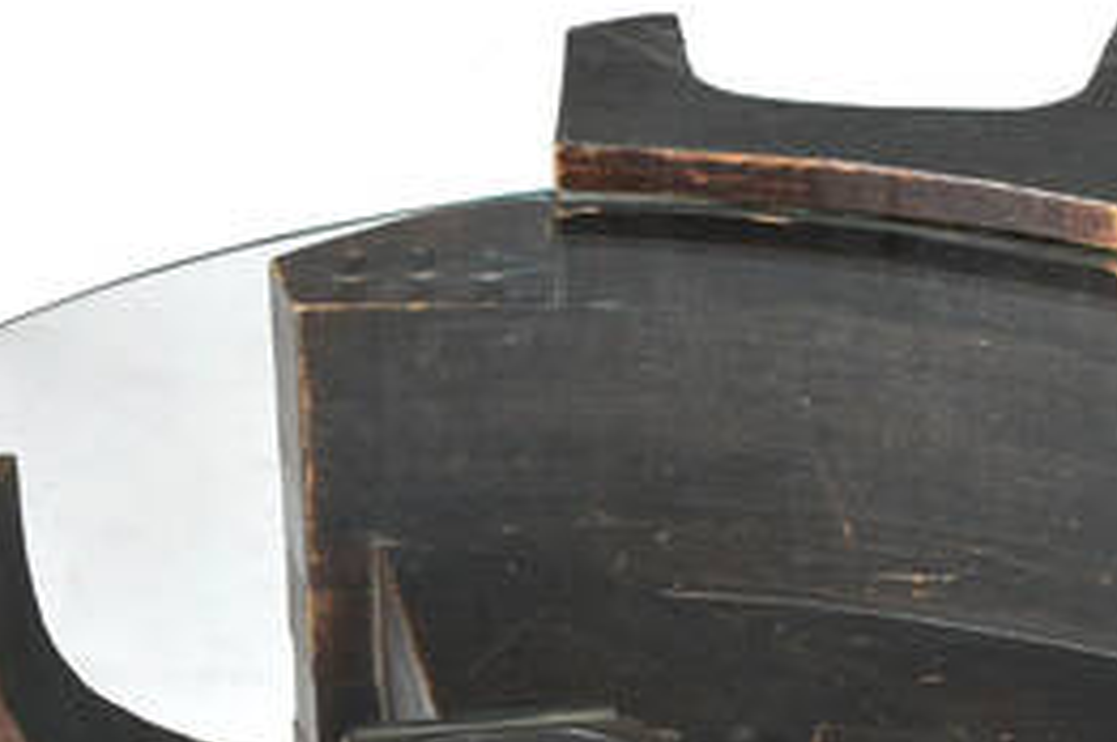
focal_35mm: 214
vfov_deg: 6.4
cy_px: 851
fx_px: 6632
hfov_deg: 9.6
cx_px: 844
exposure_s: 1/160
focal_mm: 52
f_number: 16
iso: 320
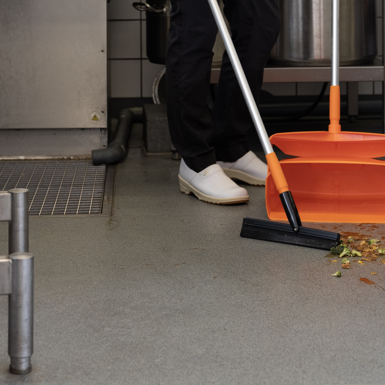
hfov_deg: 18.7
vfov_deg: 18.2
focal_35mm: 93
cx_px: 218
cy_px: -7
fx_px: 1170
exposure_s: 1/125
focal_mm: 64
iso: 500
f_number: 6.4
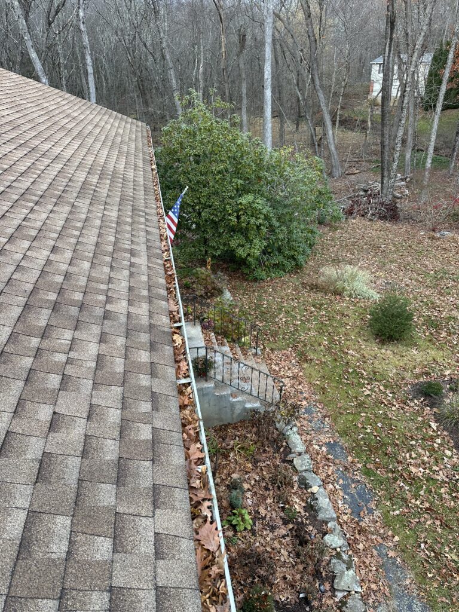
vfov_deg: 71.6
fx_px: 424
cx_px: 230
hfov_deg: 56.8
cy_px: 306
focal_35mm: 24
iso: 64
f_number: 1.78
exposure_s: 1/229
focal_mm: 6.86
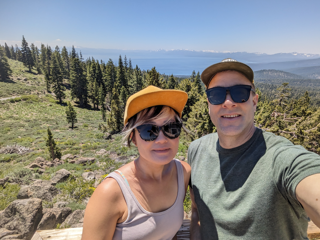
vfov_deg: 63.4
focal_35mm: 21
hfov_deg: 79.0
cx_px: 160
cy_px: 120
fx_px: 194
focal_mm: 2.74
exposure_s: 1/1490
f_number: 2.2
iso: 41
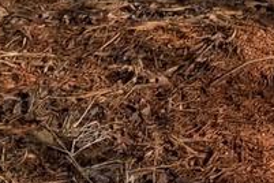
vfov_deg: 6.3
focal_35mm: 179
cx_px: 179
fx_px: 1362
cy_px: -537
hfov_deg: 11.5
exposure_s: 1/9091
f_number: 1.78
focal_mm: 6.76
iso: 80
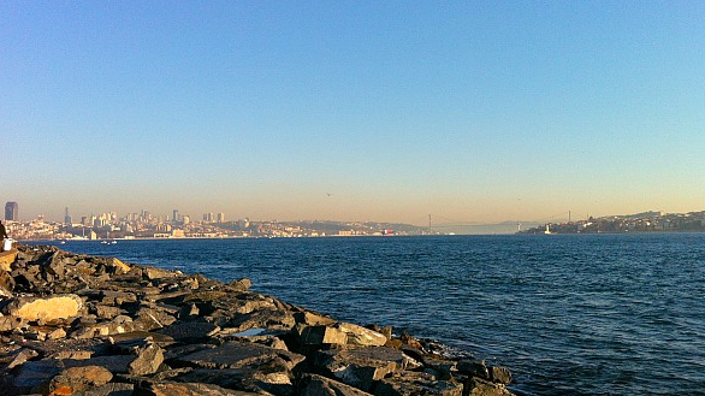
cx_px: 346
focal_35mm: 39
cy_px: 184
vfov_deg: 30.4
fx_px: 729
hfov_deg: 51.6
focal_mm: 3.85
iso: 80
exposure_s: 1/1207
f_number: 2.8
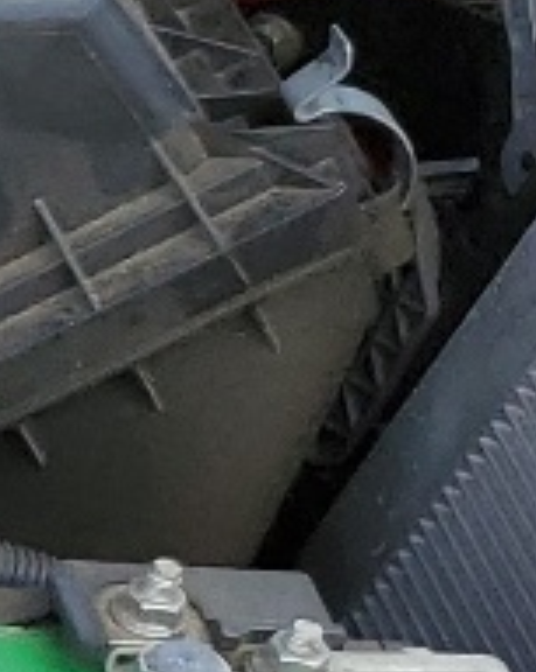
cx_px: -1804
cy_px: 819
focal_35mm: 212
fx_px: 4214
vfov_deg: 9.0
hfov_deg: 5.9
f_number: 1.5
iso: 50
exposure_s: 1/1000
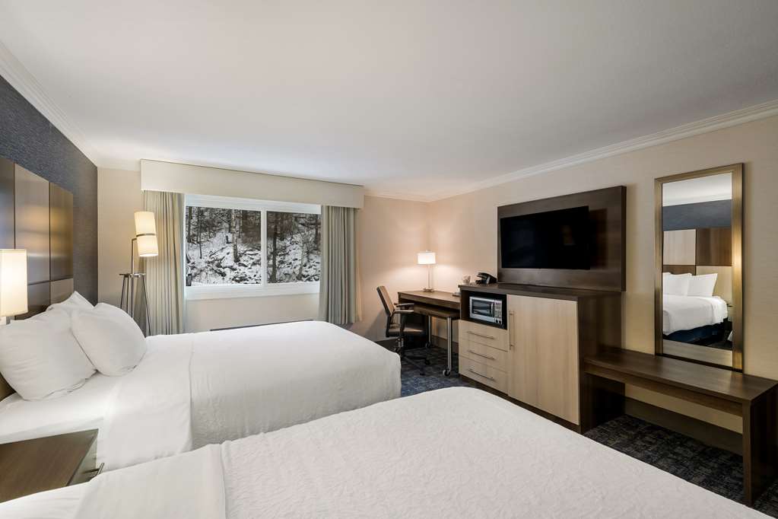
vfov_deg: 75.5
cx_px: 389
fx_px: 335
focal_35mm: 16
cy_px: 260
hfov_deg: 98.5
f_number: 8
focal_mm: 15.5
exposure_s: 1
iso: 200
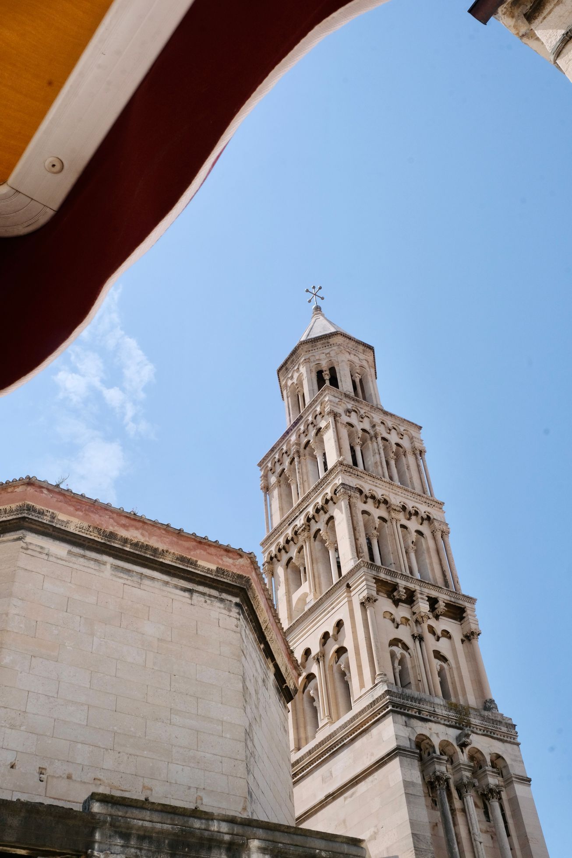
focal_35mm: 36
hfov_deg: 36.9
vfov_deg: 53.1
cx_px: 286
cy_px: 429
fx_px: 858
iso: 800
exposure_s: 1/250
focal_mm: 24.3
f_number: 22
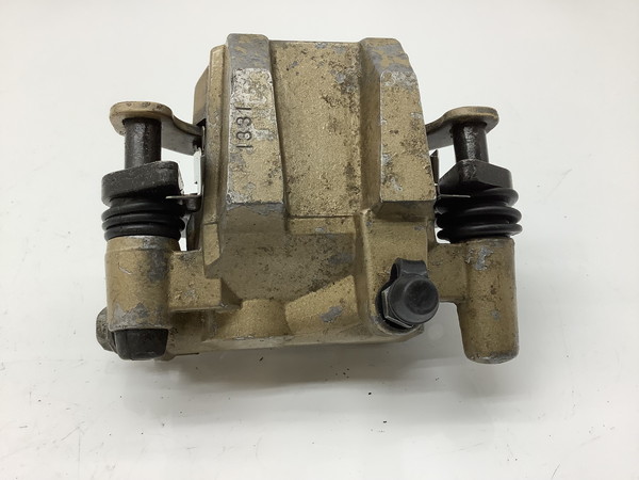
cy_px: 240
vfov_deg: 45.4
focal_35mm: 31
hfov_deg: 58.4
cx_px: 320
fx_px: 572
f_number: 2.4
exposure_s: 1/120
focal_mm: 3.3
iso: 64
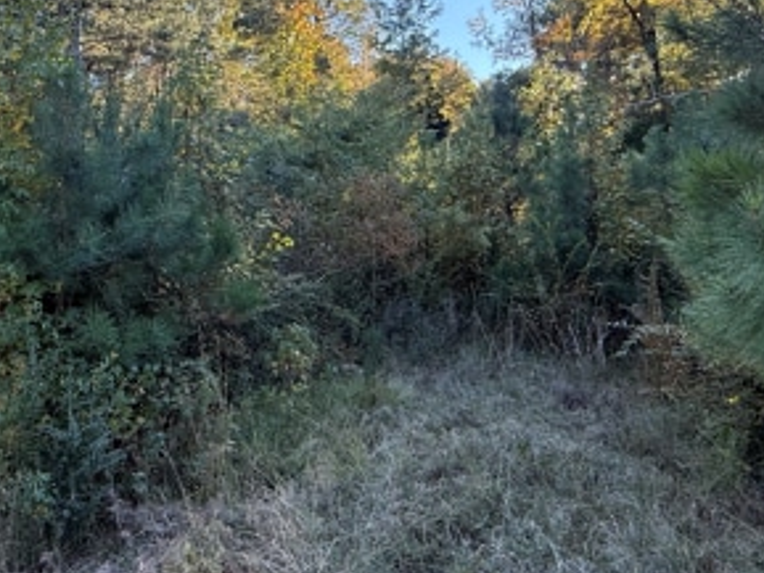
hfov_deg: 56.9
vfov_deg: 43.9
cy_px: 137
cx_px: 248
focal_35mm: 31
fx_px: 684
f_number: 2.2
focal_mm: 2.22
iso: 64
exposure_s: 1/269
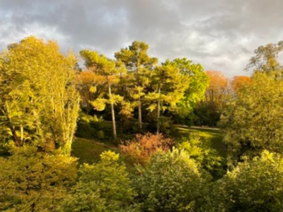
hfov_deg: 67.4
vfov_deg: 52.9
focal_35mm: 26
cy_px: 106
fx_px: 212
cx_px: 142
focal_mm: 4.2
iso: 32
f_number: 1.6
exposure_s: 1/125
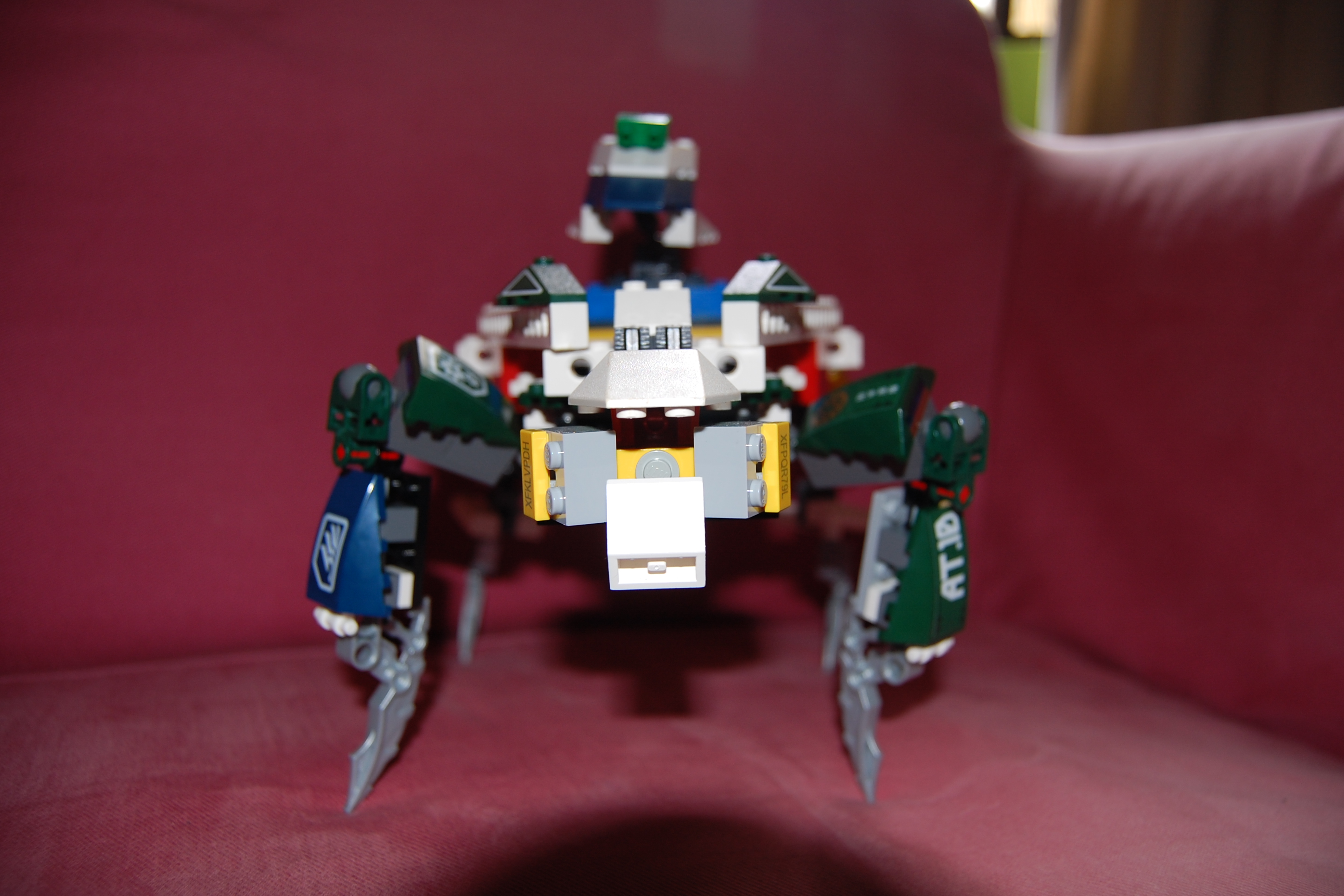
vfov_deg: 46.4
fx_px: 1045
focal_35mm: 28
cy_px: 437
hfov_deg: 65.5
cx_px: 677
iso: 200
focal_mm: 18
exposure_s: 1/60
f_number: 3.5
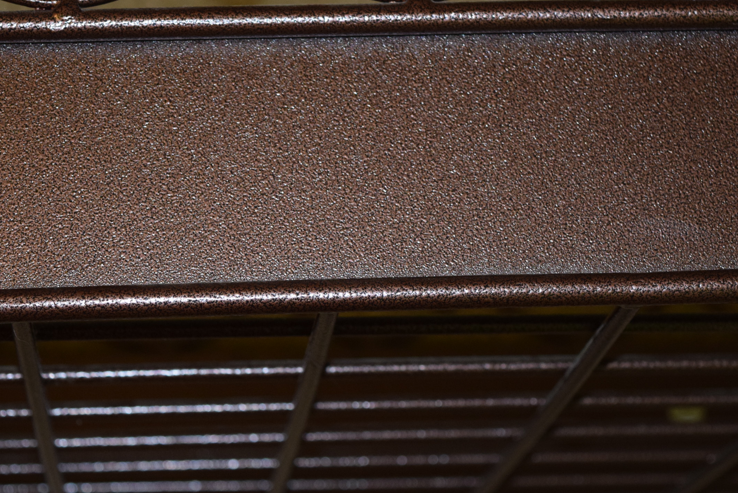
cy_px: 151
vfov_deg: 11.8
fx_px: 2374
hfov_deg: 17.7
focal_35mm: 116
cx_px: 343
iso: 1600
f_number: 5.6
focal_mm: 55
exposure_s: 1/60
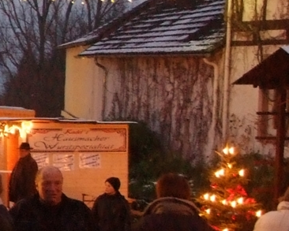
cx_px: -357
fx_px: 1129
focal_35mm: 132
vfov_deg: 11.7
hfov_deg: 12.2
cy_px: 104
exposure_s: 1/20
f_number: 4
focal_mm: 19
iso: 3200
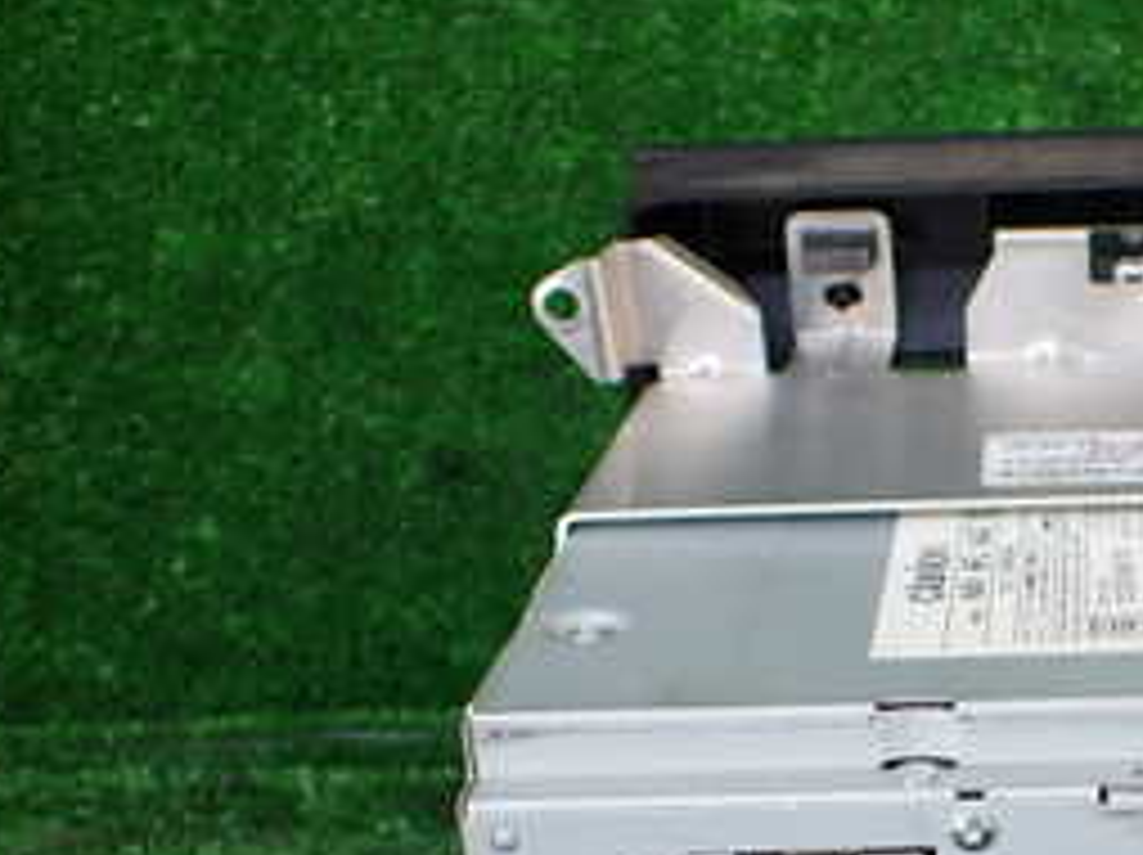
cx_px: 1138
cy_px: 778
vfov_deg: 20.3
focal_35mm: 71
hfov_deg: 26.0
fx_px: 2342
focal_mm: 5.4
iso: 200
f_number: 2.3
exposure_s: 1/125
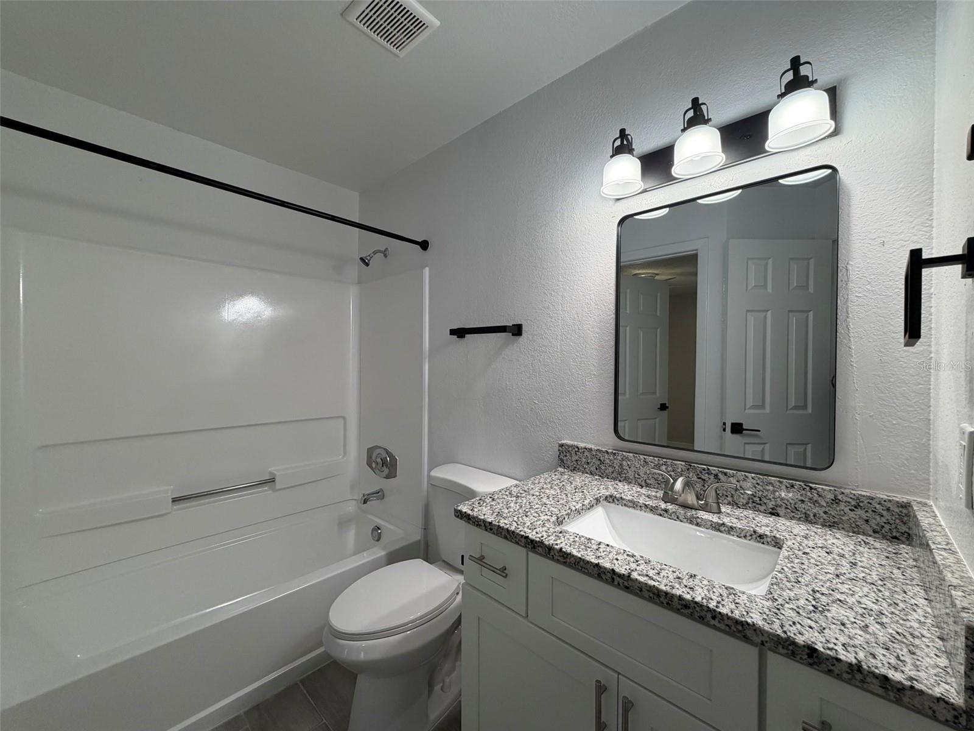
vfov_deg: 85.7
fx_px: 394
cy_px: 366
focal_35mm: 14
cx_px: 487
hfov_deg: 102.1
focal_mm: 2.22
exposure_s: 1/120
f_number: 2.2
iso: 125
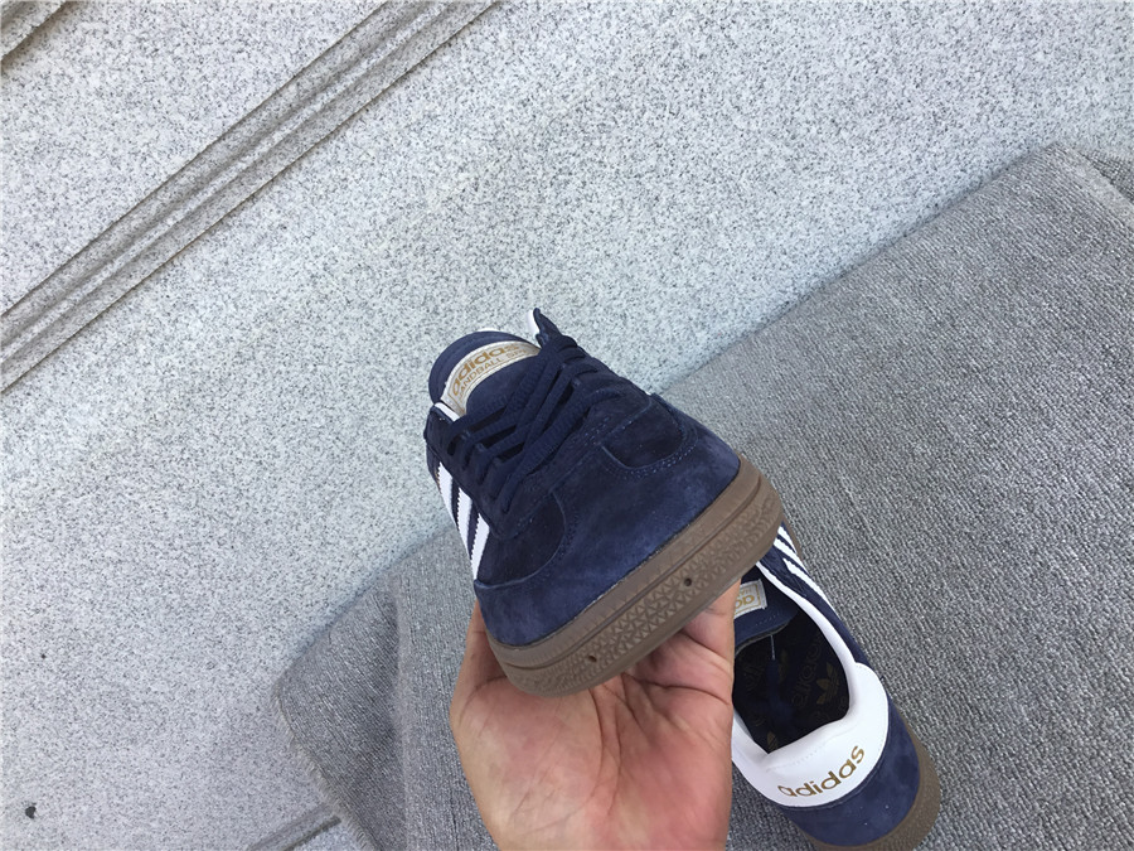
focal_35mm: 31
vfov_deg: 45.4
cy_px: 426
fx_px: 1016
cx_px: 567
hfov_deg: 58.4
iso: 25
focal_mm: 3.3
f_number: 2.4
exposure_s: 1/221
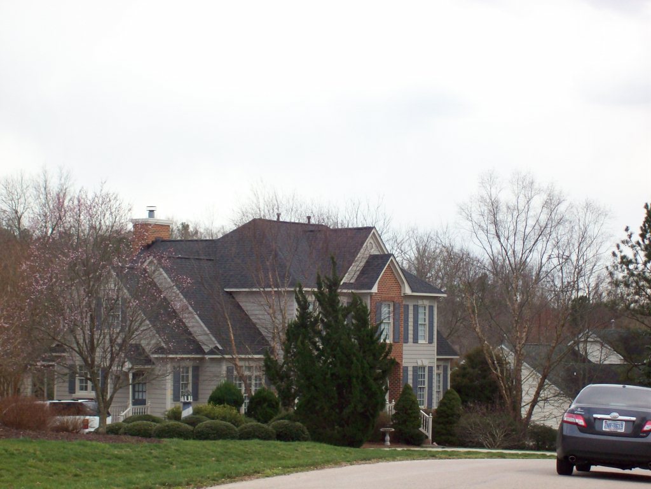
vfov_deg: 13.7
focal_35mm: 108
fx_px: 2031
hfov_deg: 18.2
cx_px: 326
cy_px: 244
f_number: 4.8
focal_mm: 18
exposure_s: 1/217
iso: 80
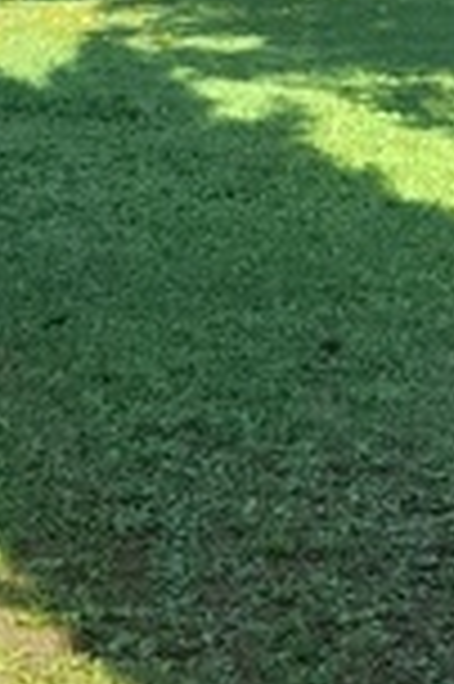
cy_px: -396
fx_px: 2597
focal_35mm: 137
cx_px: 90
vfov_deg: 13.9
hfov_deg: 10.0
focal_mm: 4.6
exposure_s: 1/358
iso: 20
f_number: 2
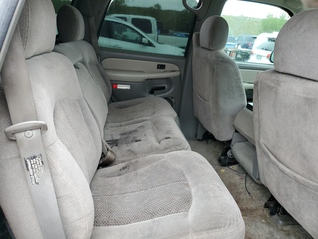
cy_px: 120
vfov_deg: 53.1
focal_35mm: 26
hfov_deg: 67.3
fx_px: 239
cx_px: 159
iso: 138
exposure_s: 1/60.2
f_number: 1.5
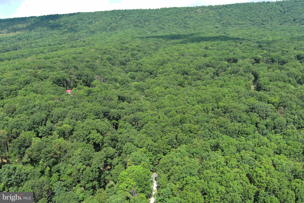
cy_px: 102
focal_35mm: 29
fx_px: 245
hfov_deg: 63.7
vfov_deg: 45.0
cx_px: 152
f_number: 2.8
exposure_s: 1/567
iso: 100
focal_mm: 10.57
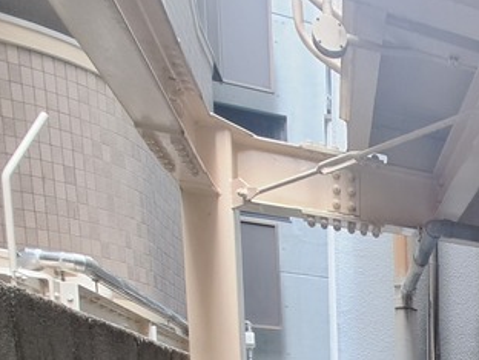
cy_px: 511
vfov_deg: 27.4
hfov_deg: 33.5
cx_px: 628
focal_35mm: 40
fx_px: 554
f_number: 2.2
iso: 160
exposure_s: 1/50
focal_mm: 1.74
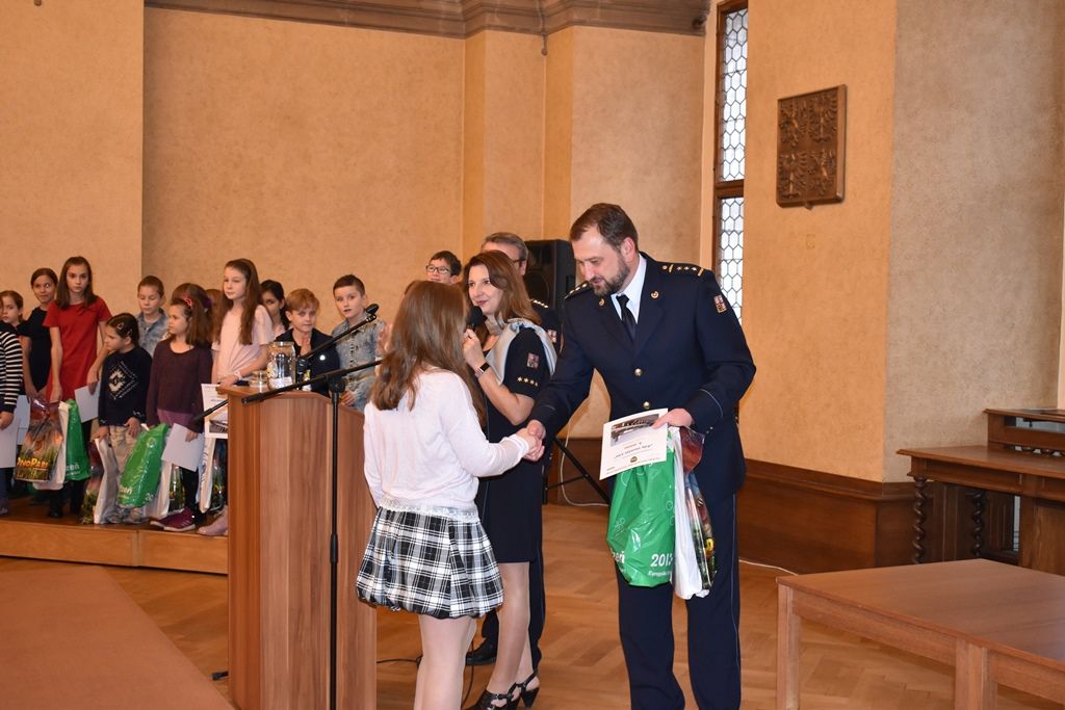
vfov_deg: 29.0
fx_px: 1376
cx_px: 532
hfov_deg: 42.3
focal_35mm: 46
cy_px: 355
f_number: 4.2
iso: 1400
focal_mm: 31
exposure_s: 1/60
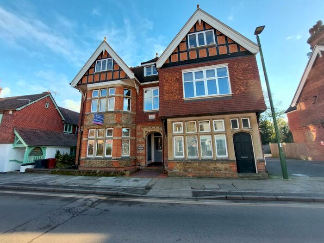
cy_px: 122
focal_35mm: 13
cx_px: 162
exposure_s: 1/251
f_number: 2.2
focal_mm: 1.74
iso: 50
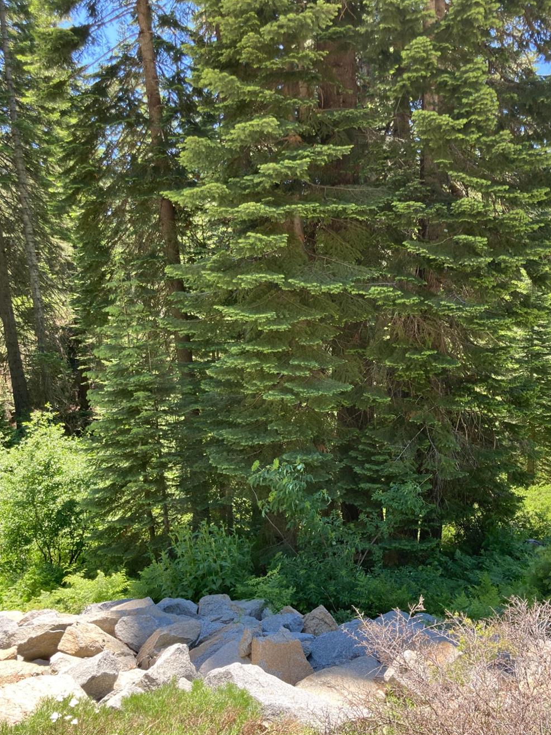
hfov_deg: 44.0
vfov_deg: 56.6
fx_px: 679
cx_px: 314
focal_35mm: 32
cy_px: 416
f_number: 1.8
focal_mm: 3.99
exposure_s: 1/222
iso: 20
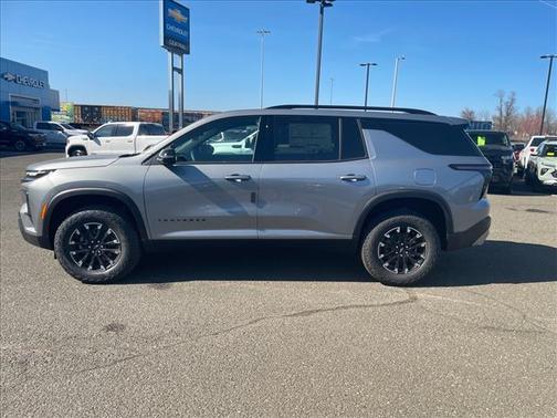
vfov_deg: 53.1
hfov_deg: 67.3
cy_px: 209
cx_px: 278
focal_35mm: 26
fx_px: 418
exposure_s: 1/1043
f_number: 1.6
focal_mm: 4.2
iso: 32
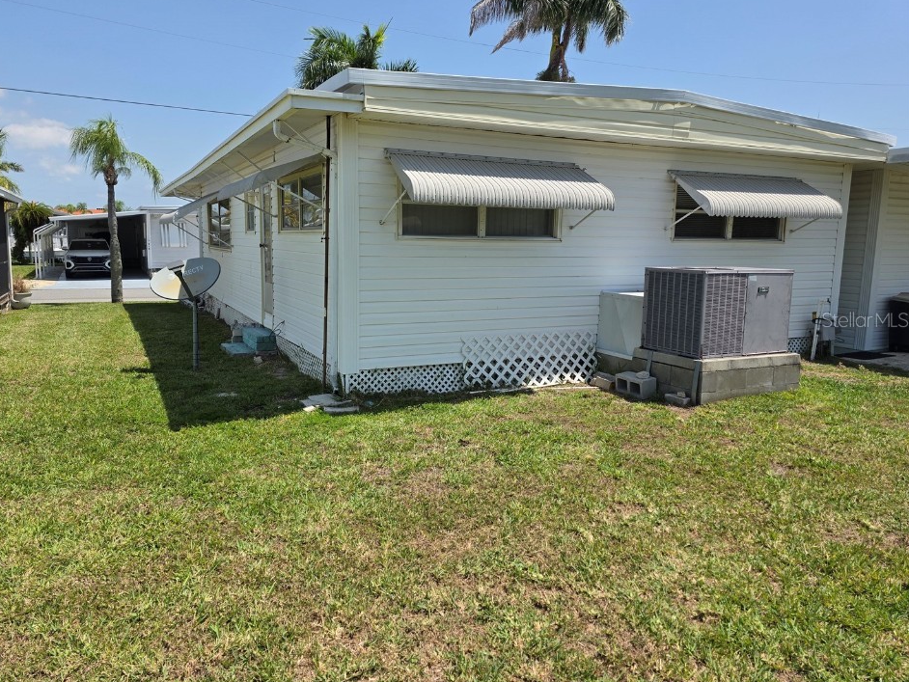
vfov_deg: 54.9
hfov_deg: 69.3
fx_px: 657
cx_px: 419
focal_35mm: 25
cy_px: 319
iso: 80
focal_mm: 6.3
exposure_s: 1/7061
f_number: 1.7
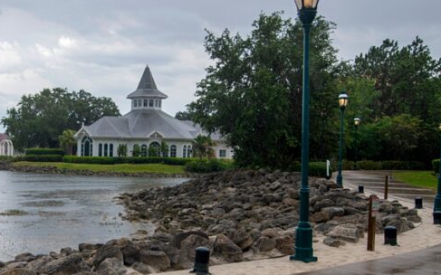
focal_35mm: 45
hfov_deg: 41.1
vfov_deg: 28.4
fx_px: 541
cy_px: 180
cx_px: 49
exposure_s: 1/250
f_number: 2.8
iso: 100
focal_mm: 21
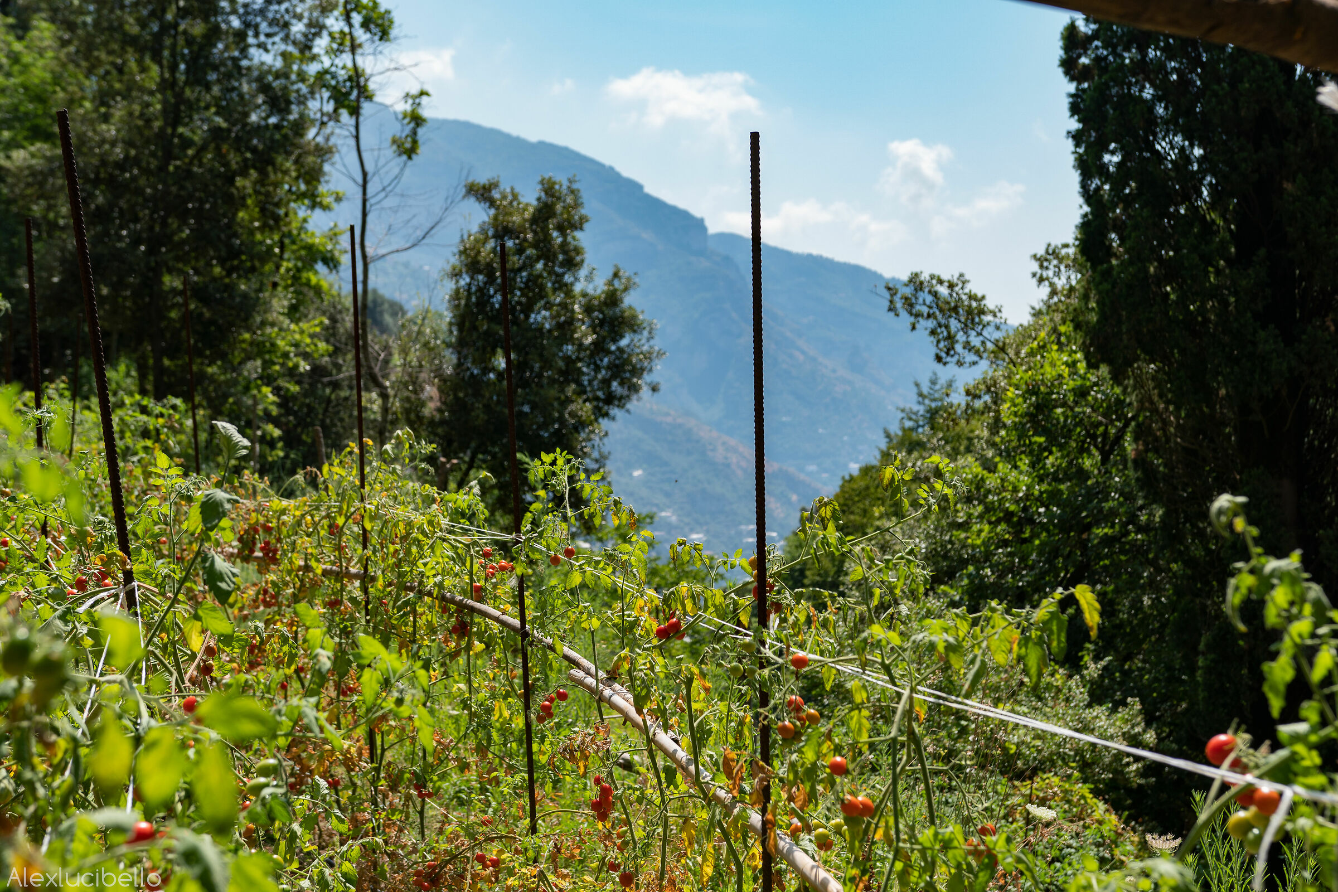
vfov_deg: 25.8
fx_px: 1951
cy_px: 446
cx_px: 669
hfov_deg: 37.9
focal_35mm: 52
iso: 100
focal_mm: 35
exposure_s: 1/320
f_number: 5.6
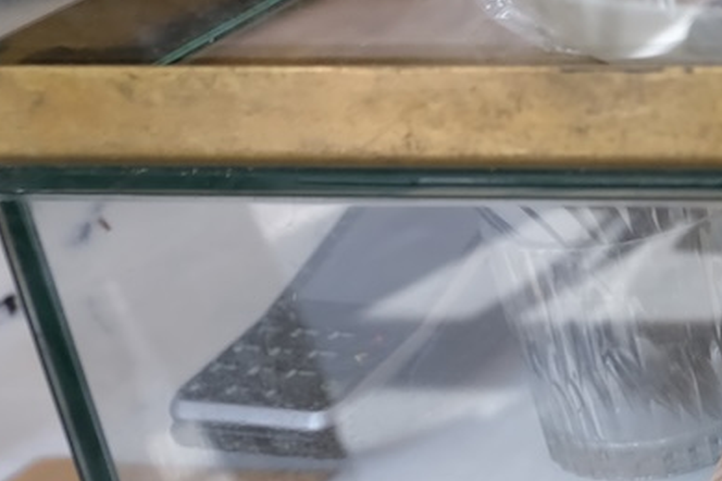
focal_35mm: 118
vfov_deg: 11.6
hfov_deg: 14.0
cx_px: 1527
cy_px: 123
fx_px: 2366
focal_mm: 15
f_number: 3.5
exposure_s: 1/100
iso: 320
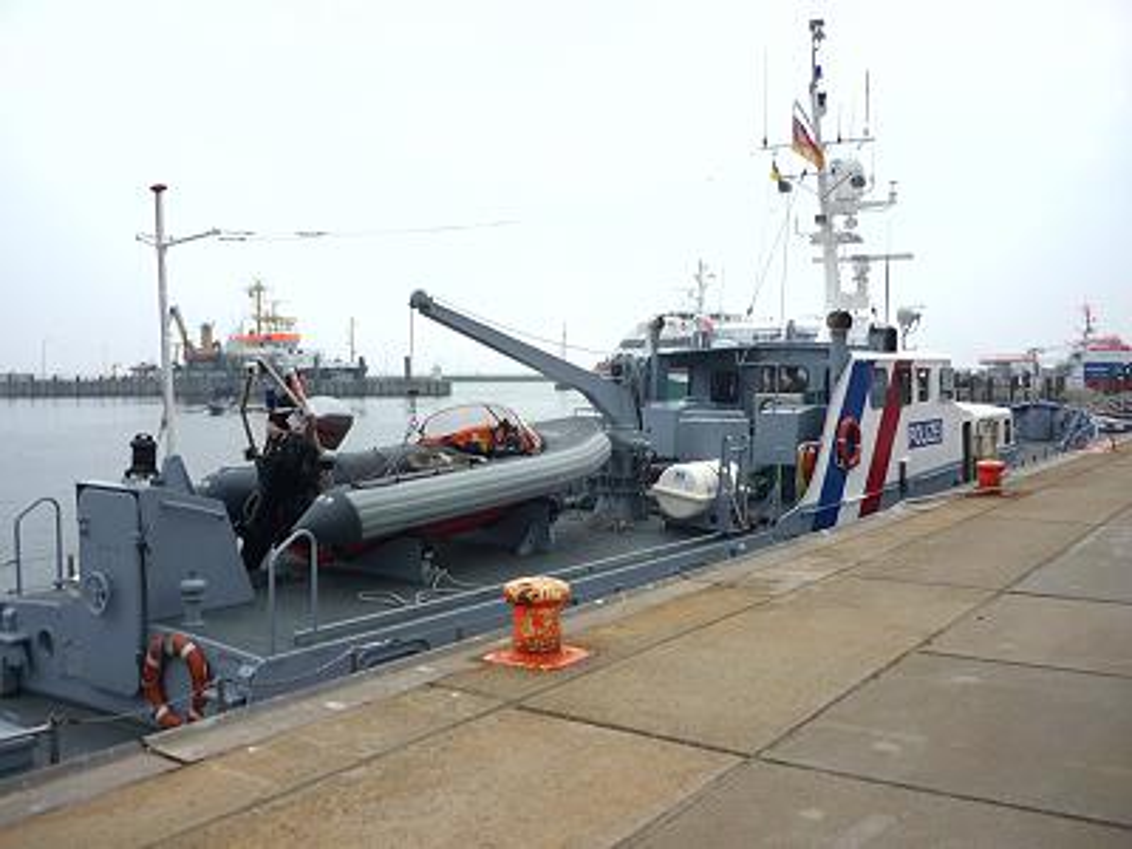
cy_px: 424
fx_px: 1079
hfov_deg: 55.4
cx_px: 566
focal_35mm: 33
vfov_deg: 42.9
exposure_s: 1/200
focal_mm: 5.5
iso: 100
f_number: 8
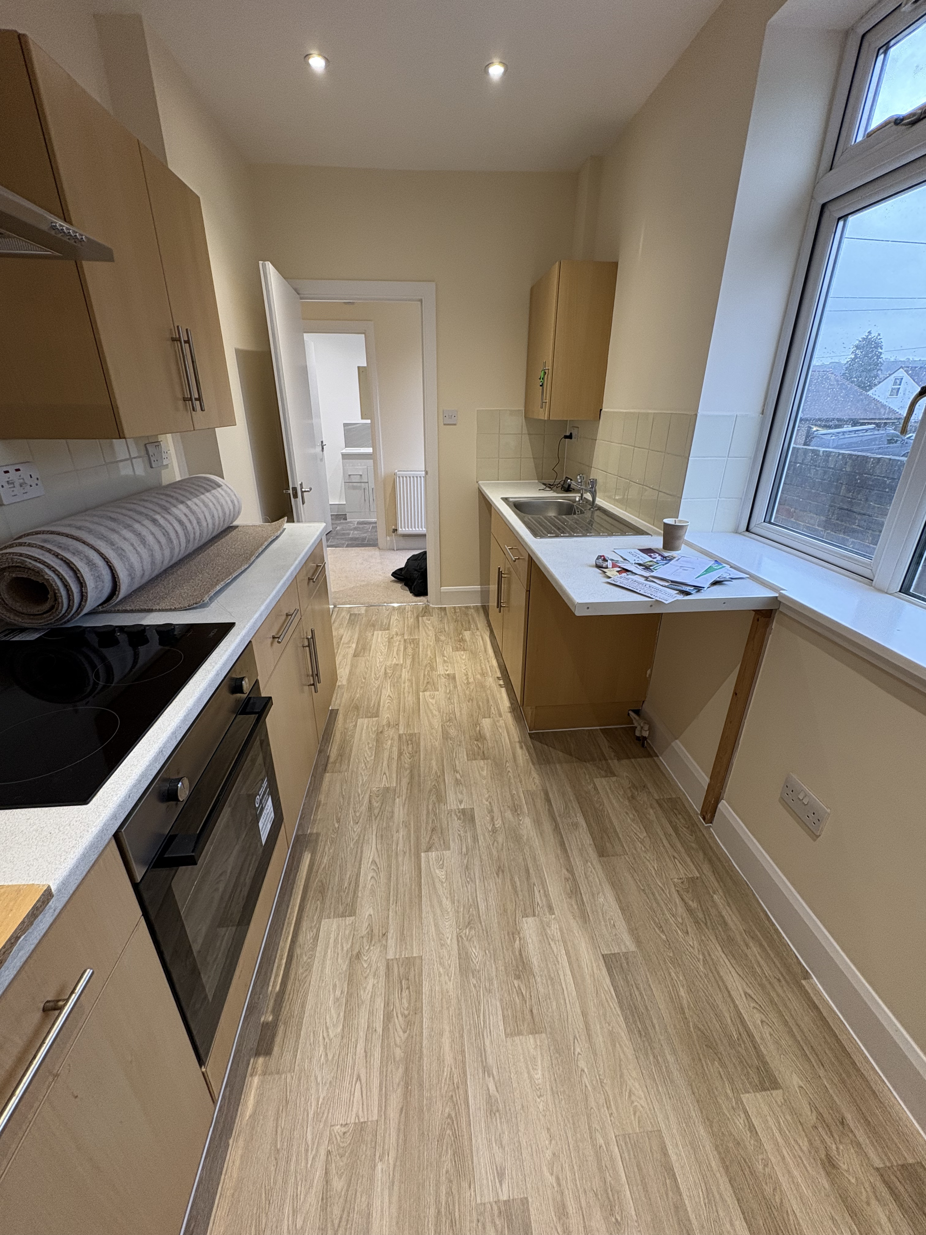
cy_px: 618
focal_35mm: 14
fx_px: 499
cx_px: 463
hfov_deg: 85.7
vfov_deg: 102.1
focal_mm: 2.22
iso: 160
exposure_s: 1/50
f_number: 2.2
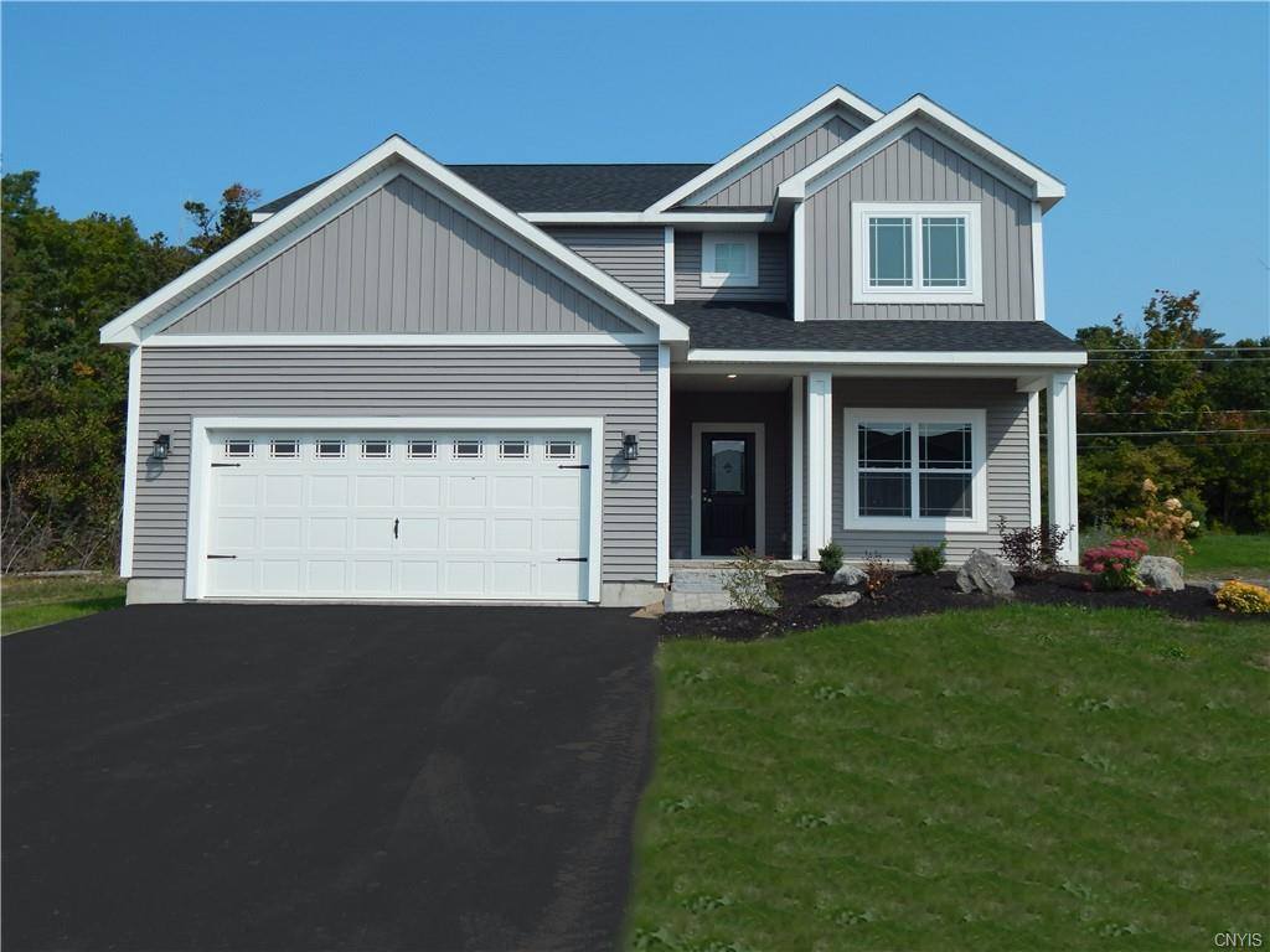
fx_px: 1137
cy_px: 476
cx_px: 635
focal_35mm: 31
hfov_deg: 58.4
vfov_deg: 45.4
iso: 125
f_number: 6.5
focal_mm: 5.6
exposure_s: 1/800
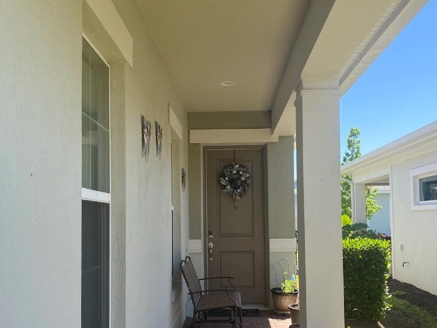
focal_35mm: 38
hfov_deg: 49.0
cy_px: 196
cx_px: 223
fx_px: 479
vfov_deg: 37.5
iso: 32
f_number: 1.8
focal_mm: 4.25
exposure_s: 1/604
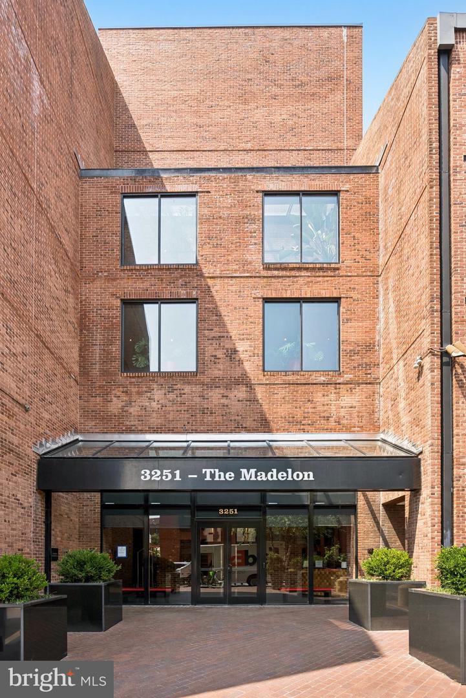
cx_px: 233
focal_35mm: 16
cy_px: 349
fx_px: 310
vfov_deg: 96.7
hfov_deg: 73.8
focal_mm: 16
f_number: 5.6
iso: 80
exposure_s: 1/125
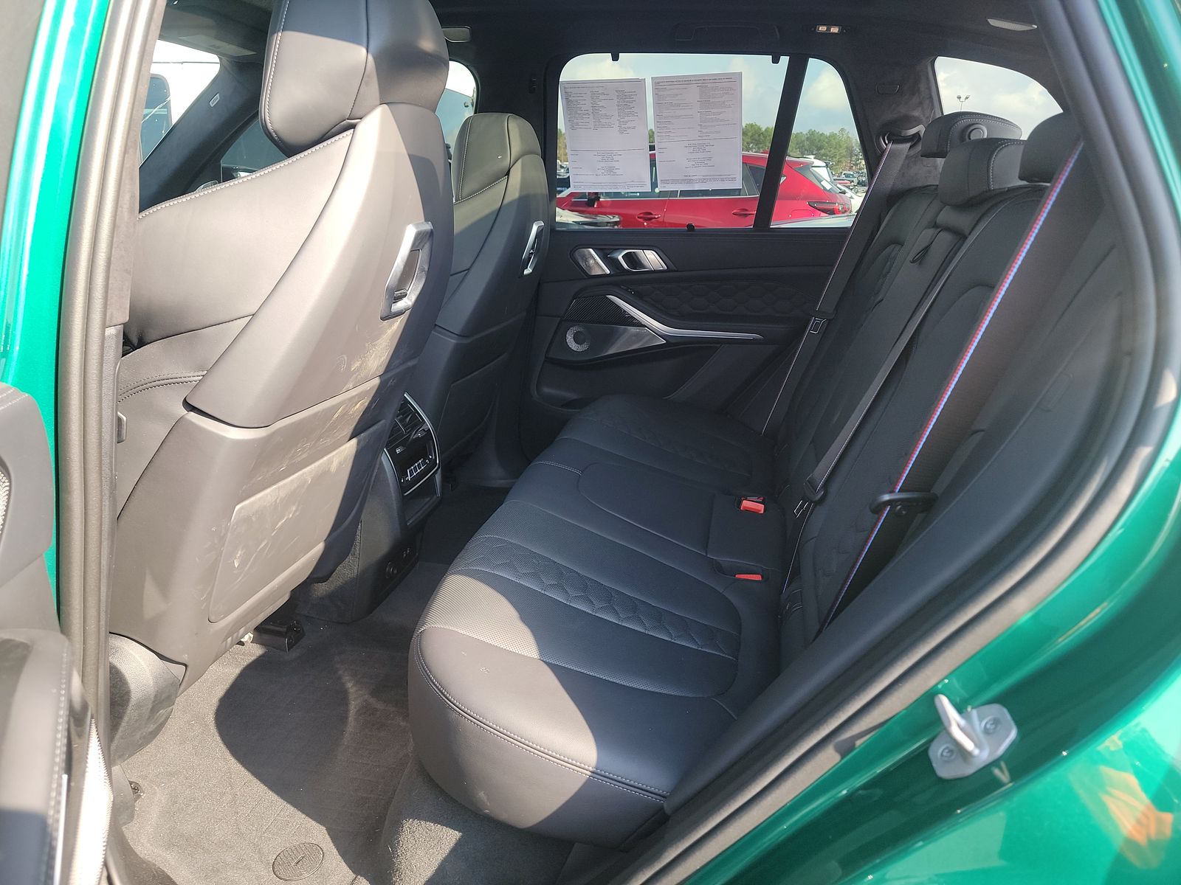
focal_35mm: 24
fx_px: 819
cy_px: 442
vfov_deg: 56.8
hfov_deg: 71.6
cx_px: 590
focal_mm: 6.7
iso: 88
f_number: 1.8
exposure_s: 1/119
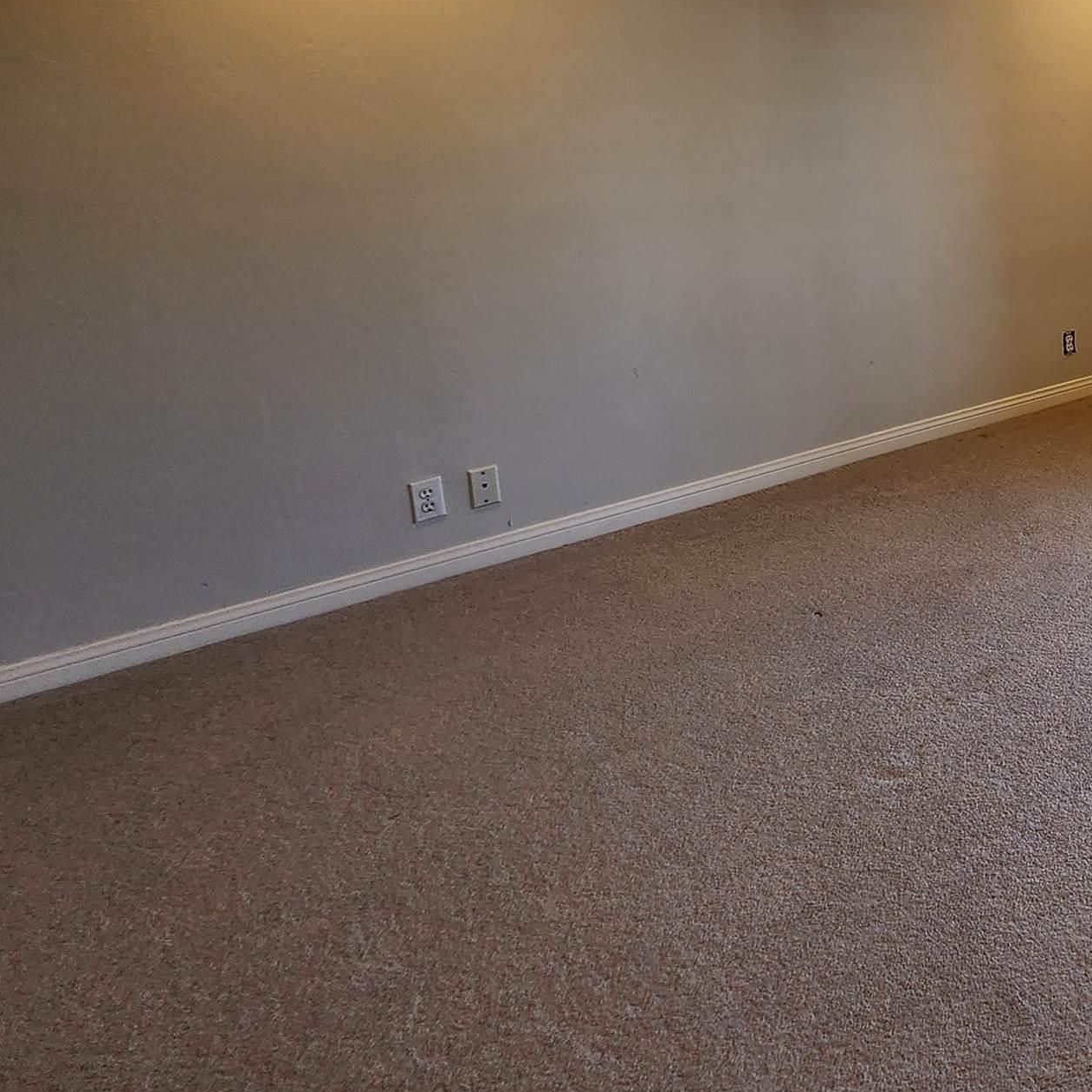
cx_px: 1248
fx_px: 999
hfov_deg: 42.4
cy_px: 174
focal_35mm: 28
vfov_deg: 52.4
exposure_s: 1/60
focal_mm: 2.2
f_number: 2.2
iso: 100
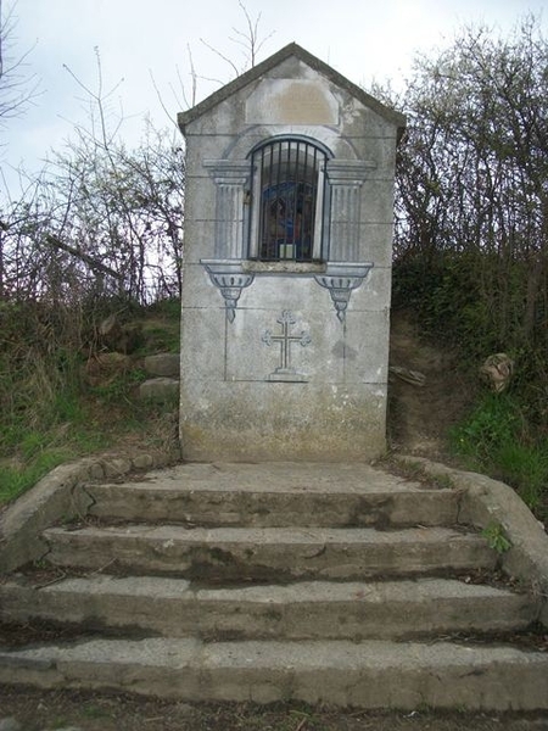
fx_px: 675
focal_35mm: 32
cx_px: 274
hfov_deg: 44.2
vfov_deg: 56.8
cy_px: 366
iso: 80
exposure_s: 1/100
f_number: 2.9
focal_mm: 5.7
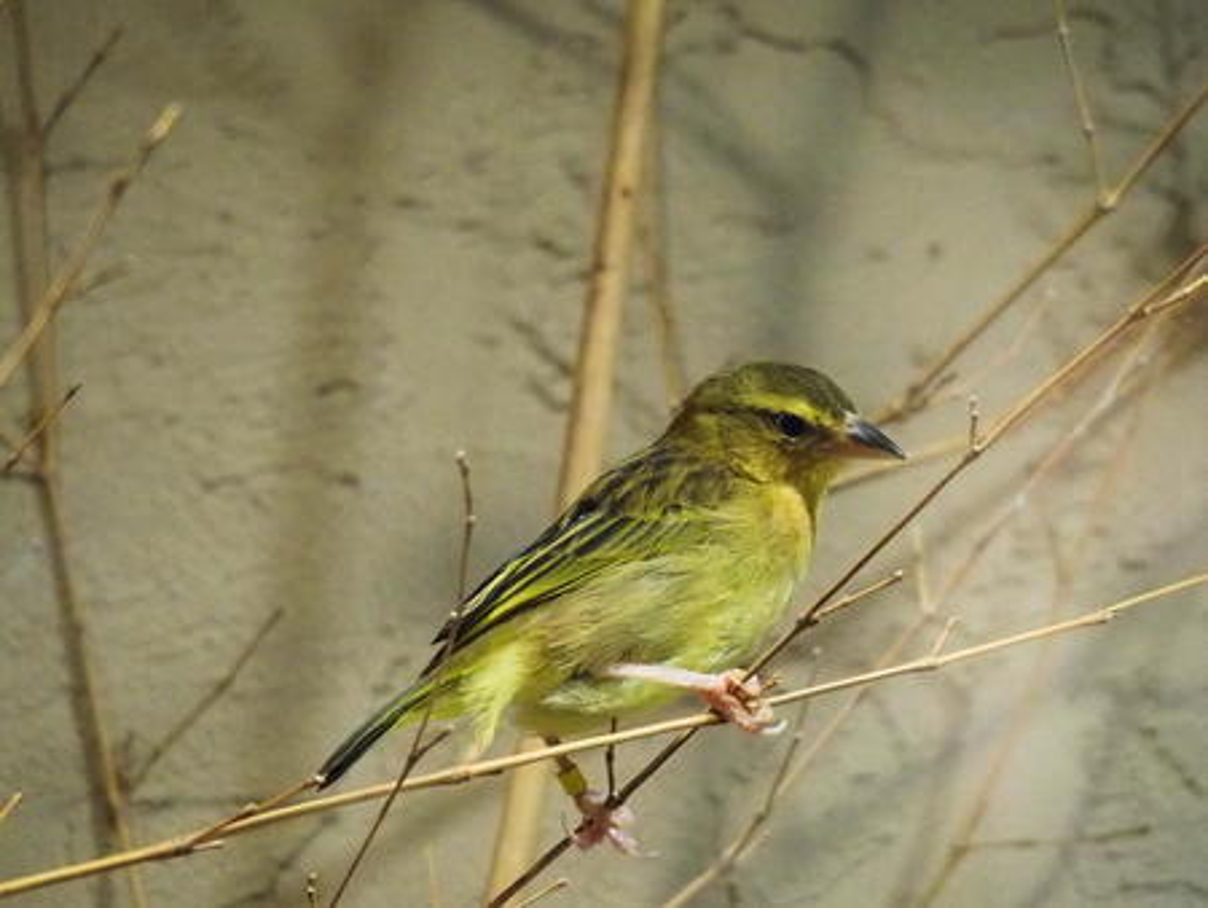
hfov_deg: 6.6
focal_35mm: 300
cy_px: 454
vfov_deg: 5.0
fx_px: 10475
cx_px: 604
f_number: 2.8
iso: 1600
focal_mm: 64.3
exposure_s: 1/60
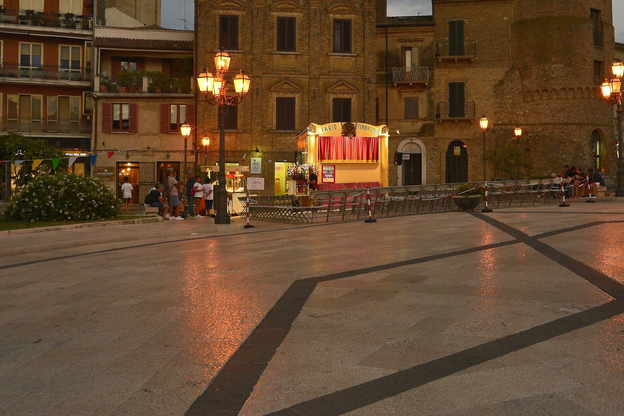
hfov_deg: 53.0
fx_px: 624
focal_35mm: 36
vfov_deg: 36.7
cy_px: 154
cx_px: 352
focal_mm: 24
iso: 1250
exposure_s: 1/80
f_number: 9
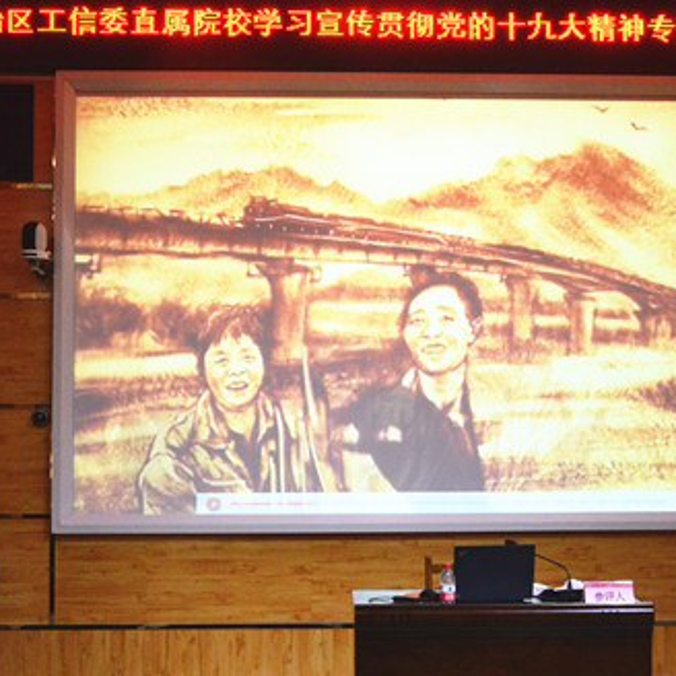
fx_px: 1038
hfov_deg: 36.0
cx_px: 383
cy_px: 328
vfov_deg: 36.1
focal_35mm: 47
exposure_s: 1/125
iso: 3200
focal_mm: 22
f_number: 5.6
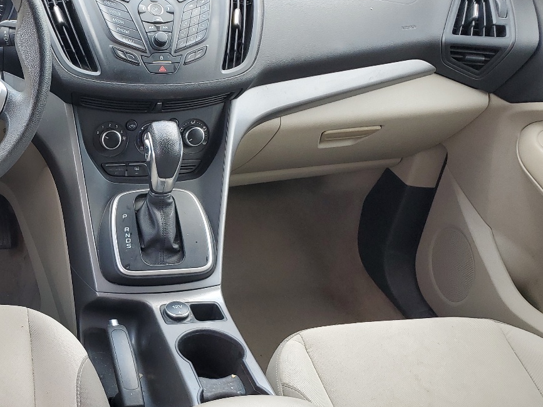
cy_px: 256
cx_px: 59
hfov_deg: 37.2
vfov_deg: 30.1
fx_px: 753
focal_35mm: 48
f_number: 1.5
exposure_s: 1/217
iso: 50
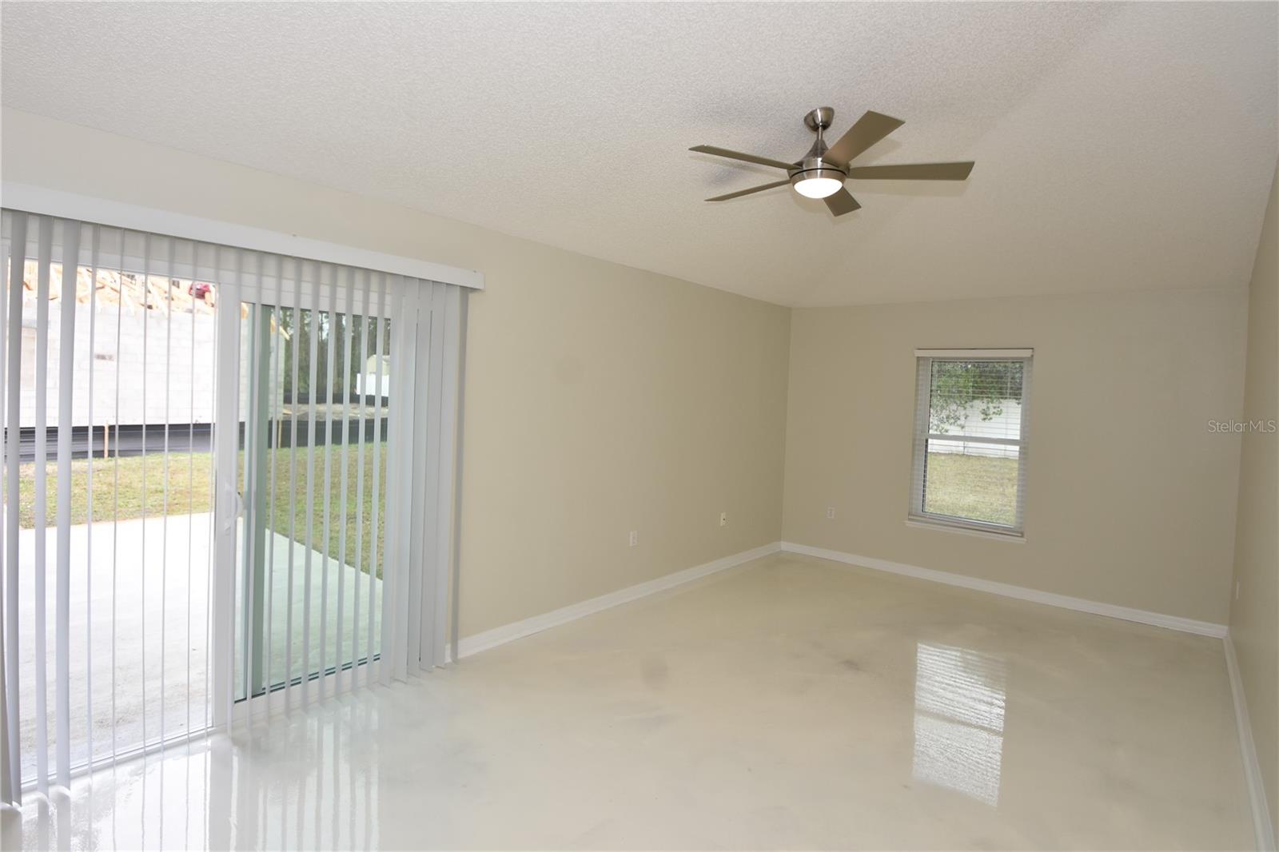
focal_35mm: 17
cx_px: 640
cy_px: 426
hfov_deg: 92.5
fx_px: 613
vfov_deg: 69.6
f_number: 5.6
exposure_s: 1/125
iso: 200
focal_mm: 11.5
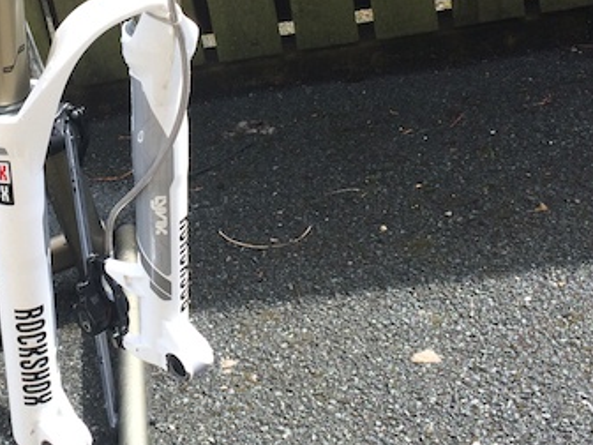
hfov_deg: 27.5
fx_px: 1182
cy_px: 71
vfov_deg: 21.0
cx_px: 104
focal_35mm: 69
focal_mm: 4.15
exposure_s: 1/414
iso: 32
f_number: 2.2
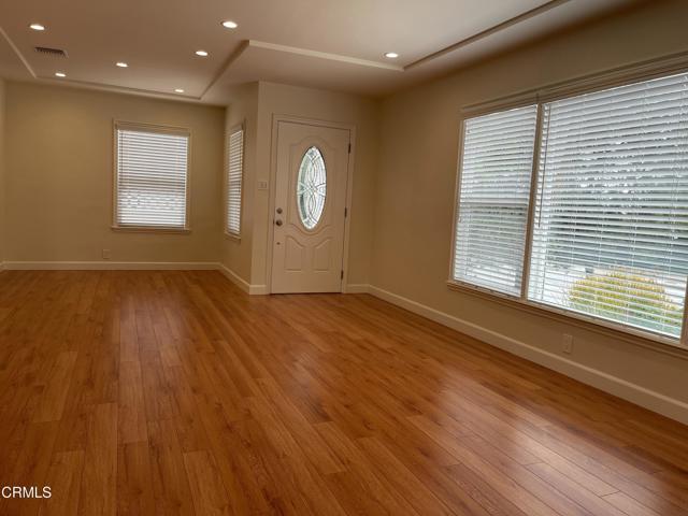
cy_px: 258
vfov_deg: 53.1
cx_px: 344
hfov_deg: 67.3
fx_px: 517
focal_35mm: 26
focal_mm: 5.1
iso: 32
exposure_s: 1/190
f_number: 1.6
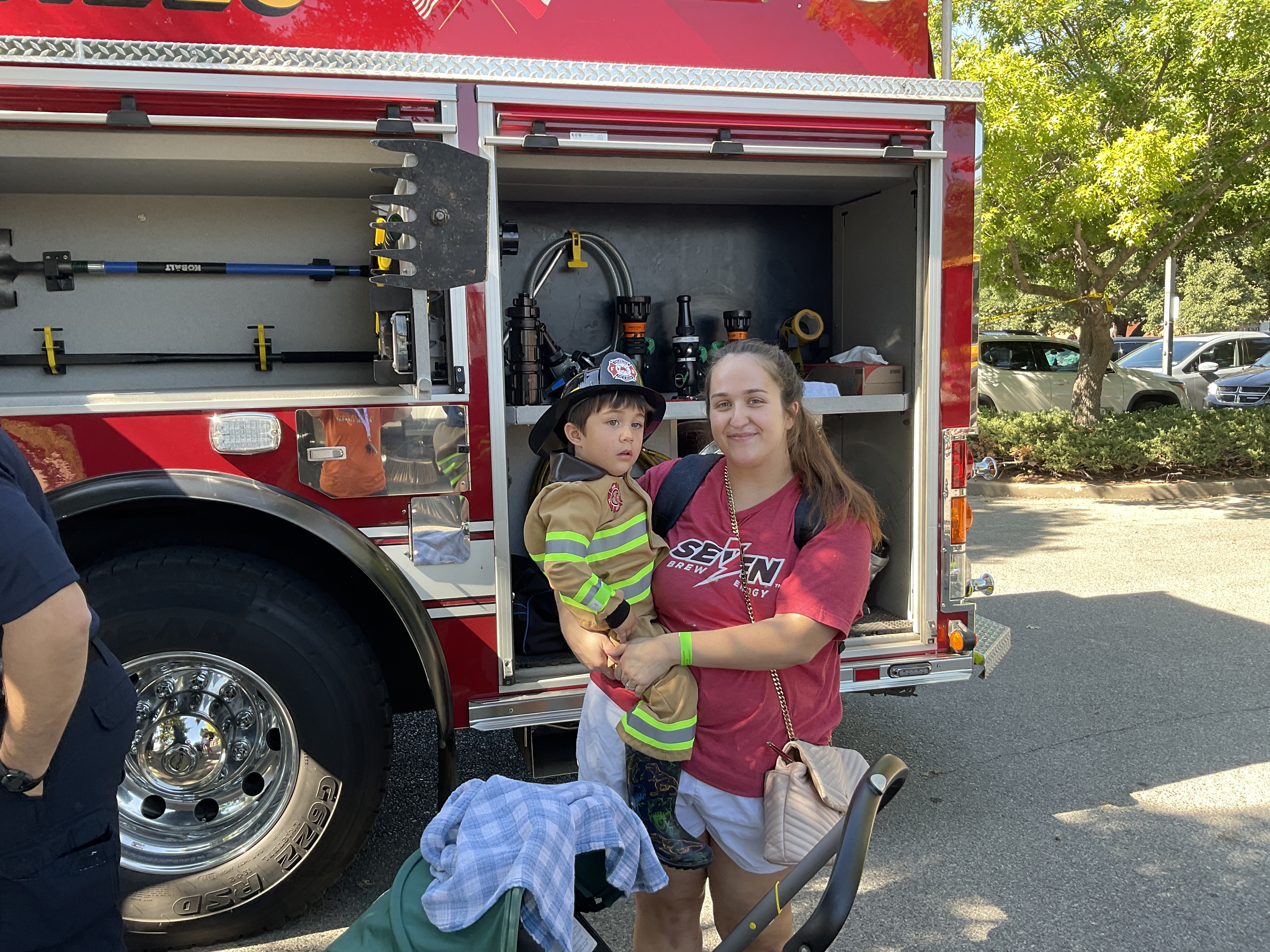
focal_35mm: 29
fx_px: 1064
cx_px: 635
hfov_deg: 61.7
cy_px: 476
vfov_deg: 48.2
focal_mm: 3
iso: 20
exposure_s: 1/122
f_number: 1.8
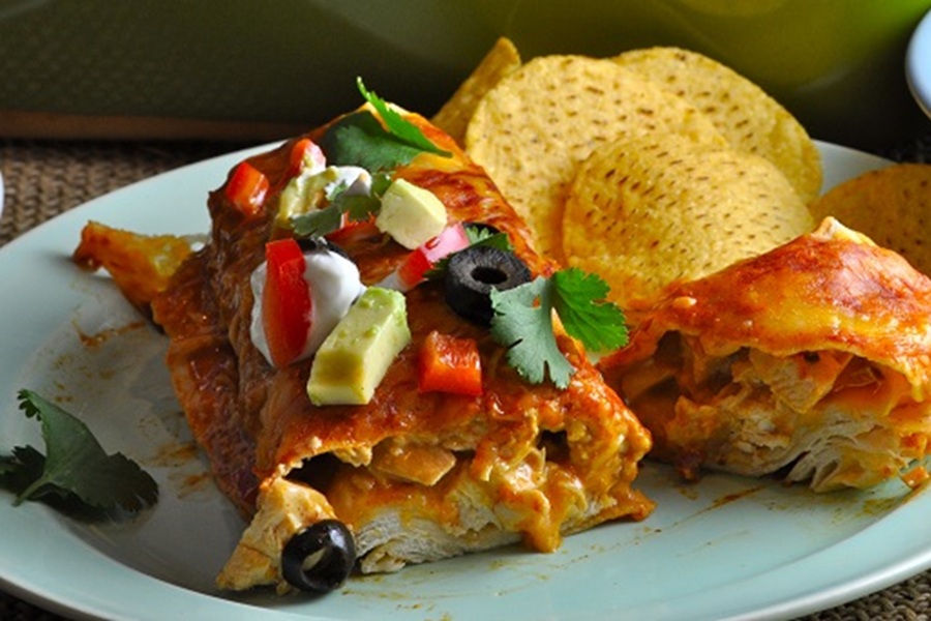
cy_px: 310
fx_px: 2793
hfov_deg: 18.9
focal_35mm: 108
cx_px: 466
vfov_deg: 12.7
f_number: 13
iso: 400
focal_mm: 72
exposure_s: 1/25
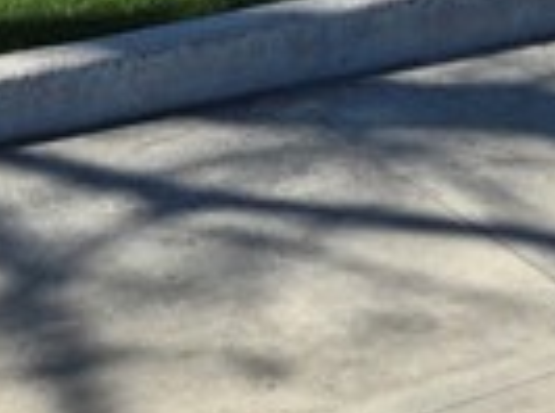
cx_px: 580
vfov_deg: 11.2
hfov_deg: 17.3
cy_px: -559
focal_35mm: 111
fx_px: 1775
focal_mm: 5.4
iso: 25
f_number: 1.8
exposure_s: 1/1567
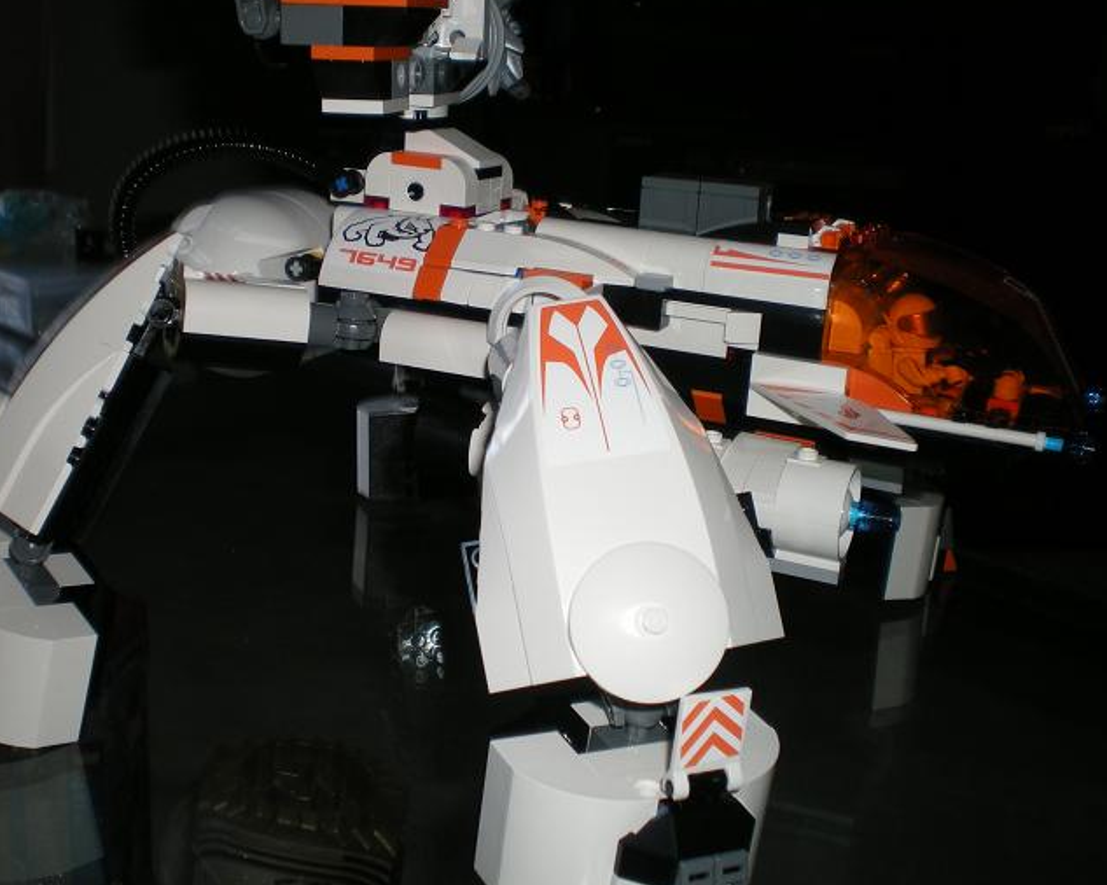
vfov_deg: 33.4
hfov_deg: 41.0
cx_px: 458
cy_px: 455
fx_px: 1474
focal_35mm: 45
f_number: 3.1
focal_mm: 6.3
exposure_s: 1/60
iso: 64
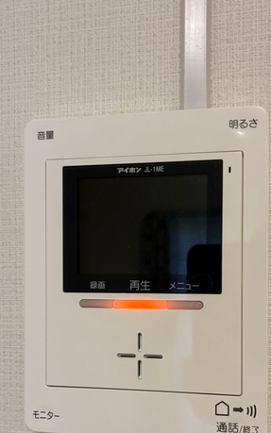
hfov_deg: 30.5
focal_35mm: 42
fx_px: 496
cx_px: 136
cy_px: 280
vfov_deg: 46.6
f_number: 1.6
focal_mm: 5.96
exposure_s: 1/60
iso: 200
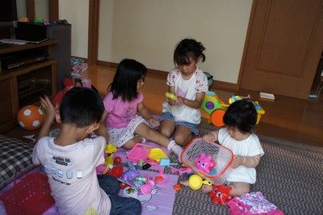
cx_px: 162
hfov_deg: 62.0
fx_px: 269
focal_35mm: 30
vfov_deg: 43.5
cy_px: 108
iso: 1600
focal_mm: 20
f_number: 11
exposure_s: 1/20
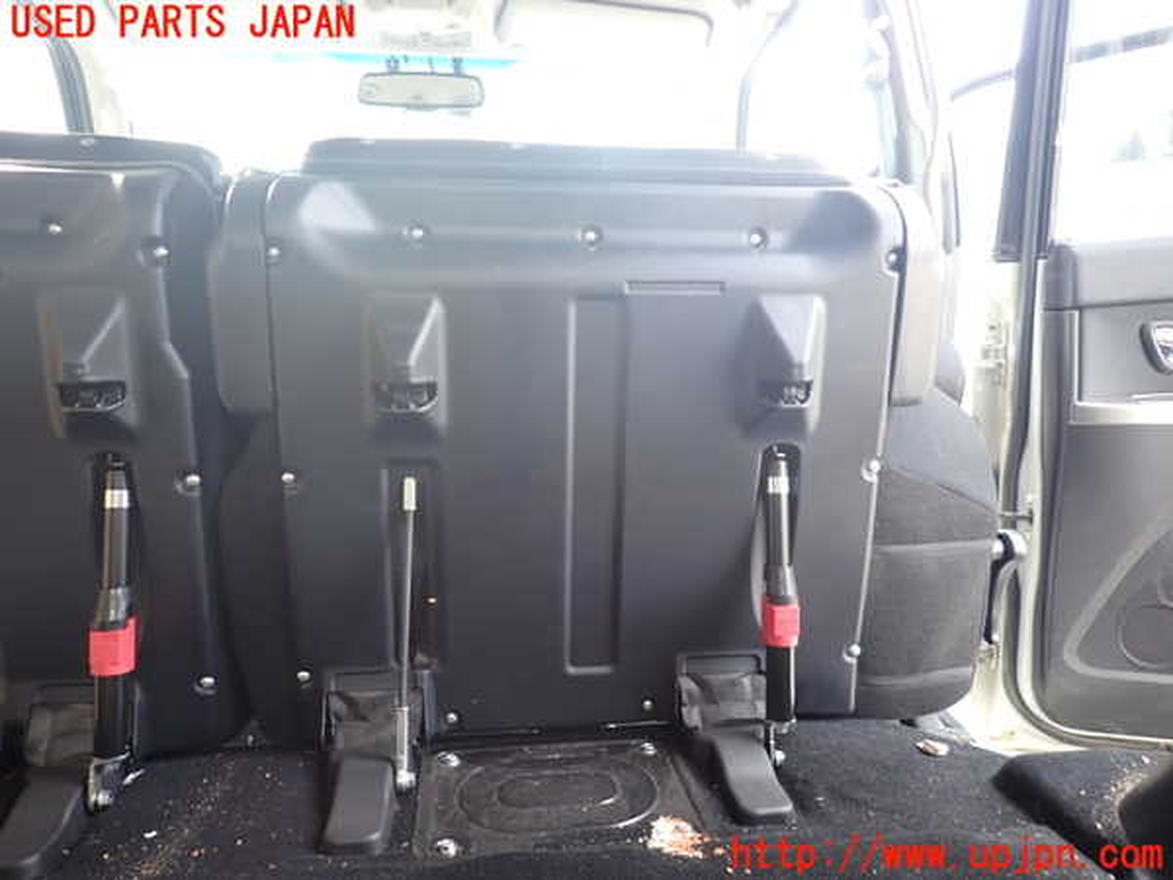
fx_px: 847
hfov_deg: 69.4
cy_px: 440
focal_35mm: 25
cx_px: 586
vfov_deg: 54.9
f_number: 2
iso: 160
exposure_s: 1/60
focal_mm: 4.5
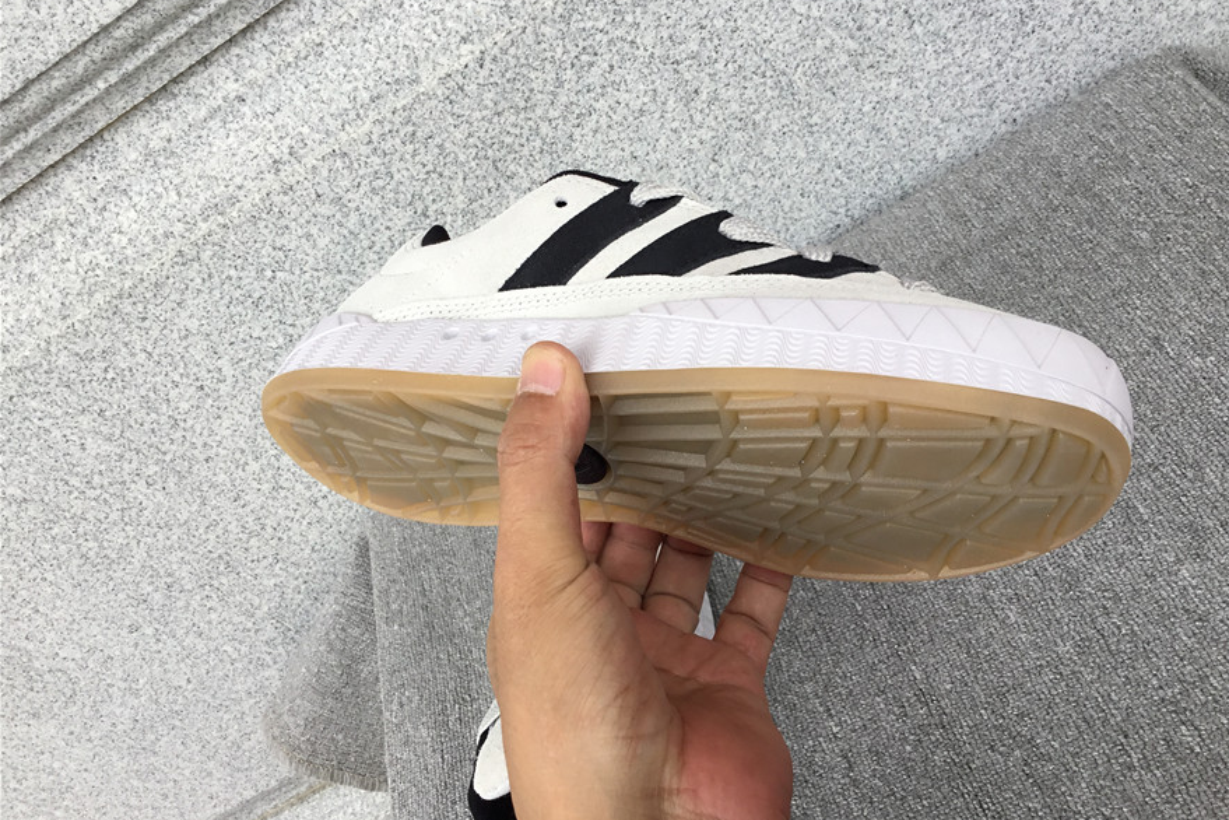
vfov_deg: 40.0
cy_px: 395
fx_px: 1126
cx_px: 628
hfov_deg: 57.2
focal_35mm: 33
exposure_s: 1/231
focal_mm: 3.3
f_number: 2.4
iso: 25
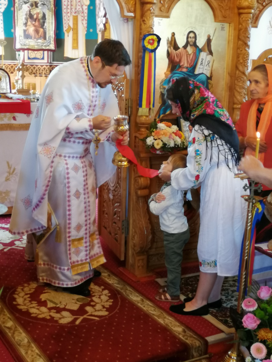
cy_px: 181
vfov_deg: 38.2
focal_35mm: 50
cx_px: 136
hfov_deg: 29.1
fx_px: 524
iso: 320
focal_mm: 3.95
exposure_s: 1/30
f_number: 1.8
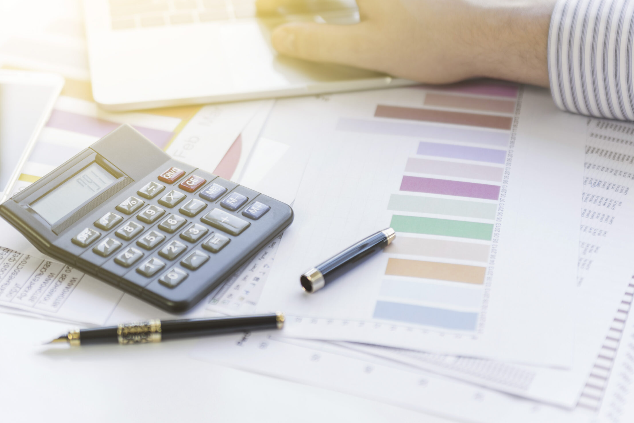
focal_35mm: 87
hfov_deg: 23.4
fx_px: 1533
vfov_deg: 15.7
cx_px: 308
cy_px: 198
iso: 100
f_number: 2.8
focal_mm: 75
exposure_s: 1/30
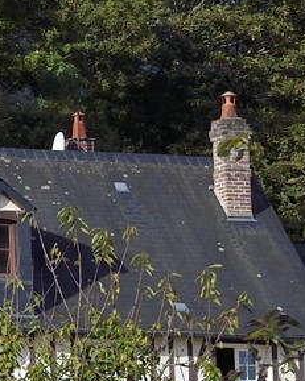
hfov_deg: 5.4
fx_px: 3048
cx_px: -556
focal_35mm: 270
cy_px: 65
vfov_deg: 7.2
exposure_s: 1/320
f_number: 11
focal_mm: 52
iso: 200
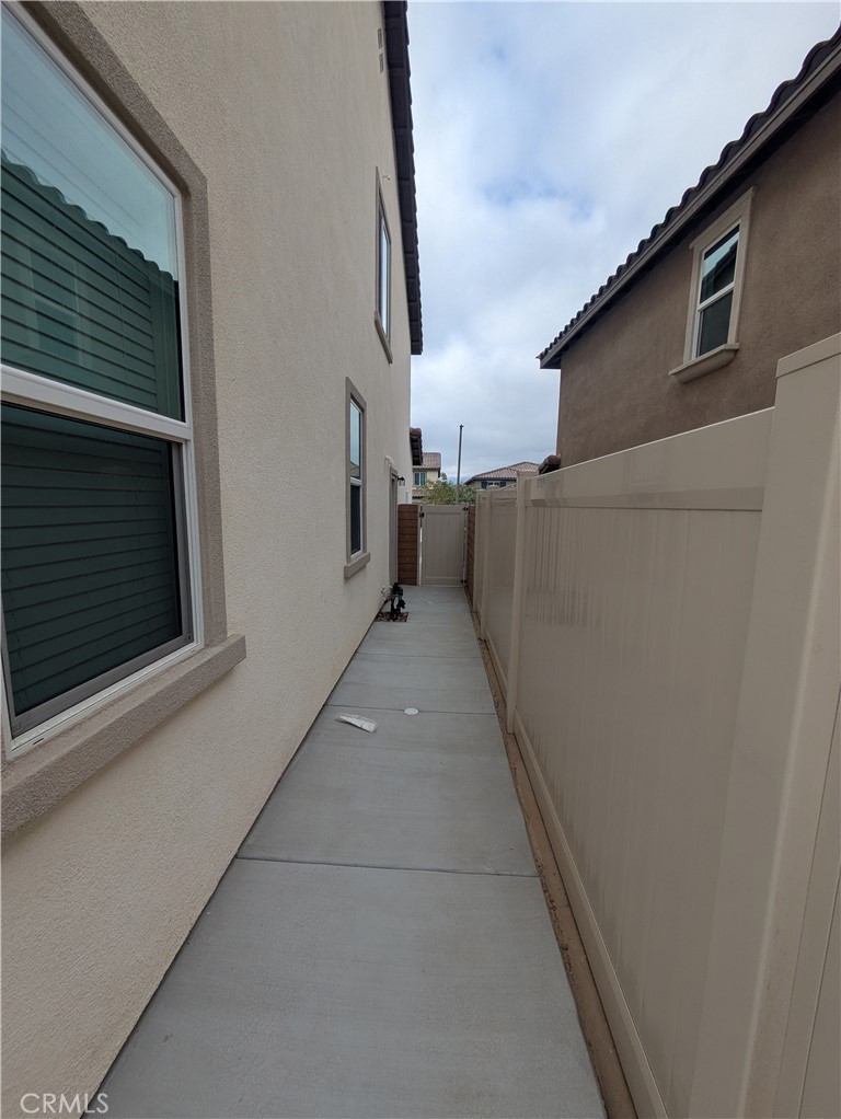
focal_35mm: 14
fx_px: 453
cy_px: 560
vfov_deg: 102.0
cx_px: 420
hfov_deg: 85.7
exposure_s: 1/1235
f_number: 2.2
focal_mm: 1.83
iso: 49
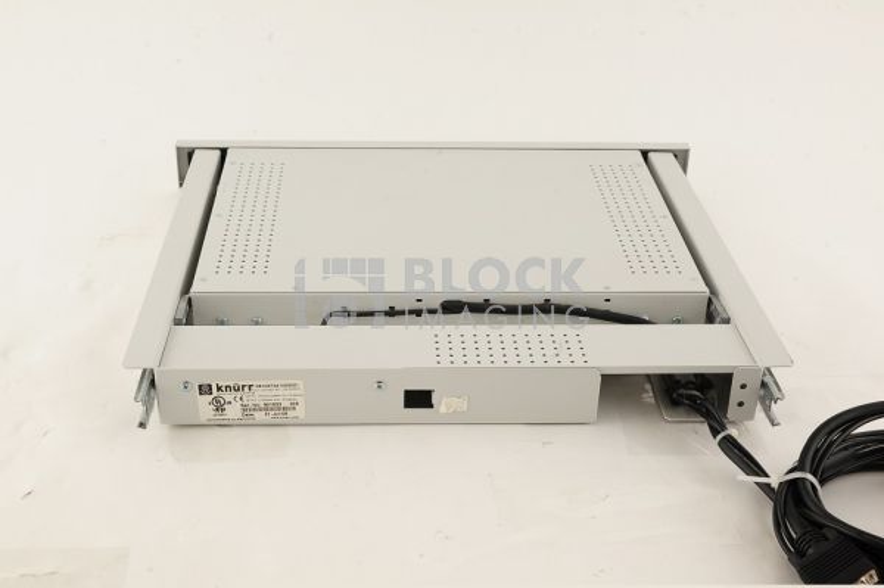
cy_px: 294
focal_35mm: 50
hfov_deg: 39.6
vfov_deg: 26.9
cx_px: 442
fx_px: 1227
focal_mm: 50
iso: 1600
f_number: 11
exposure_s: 1/125
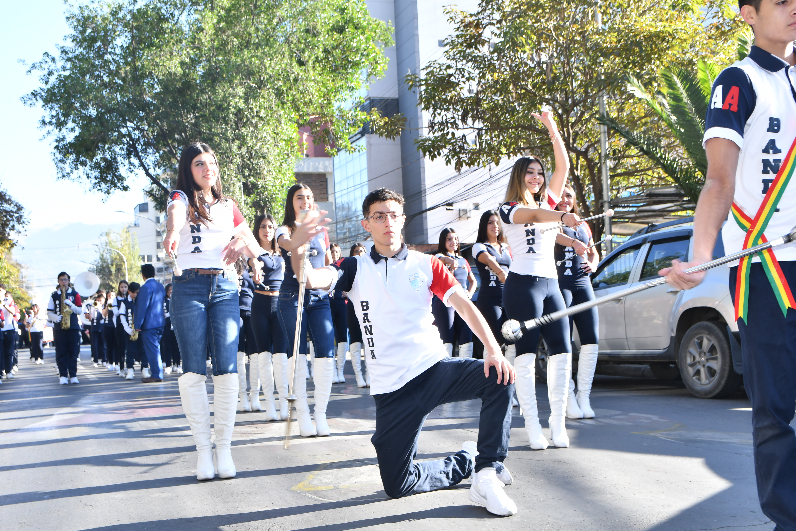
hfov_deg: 45.0
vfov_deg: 30.8
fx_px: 962
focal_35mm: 44
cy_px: 266
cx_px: 398
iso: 250
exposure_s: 1/125
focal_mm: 29
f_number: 5.6
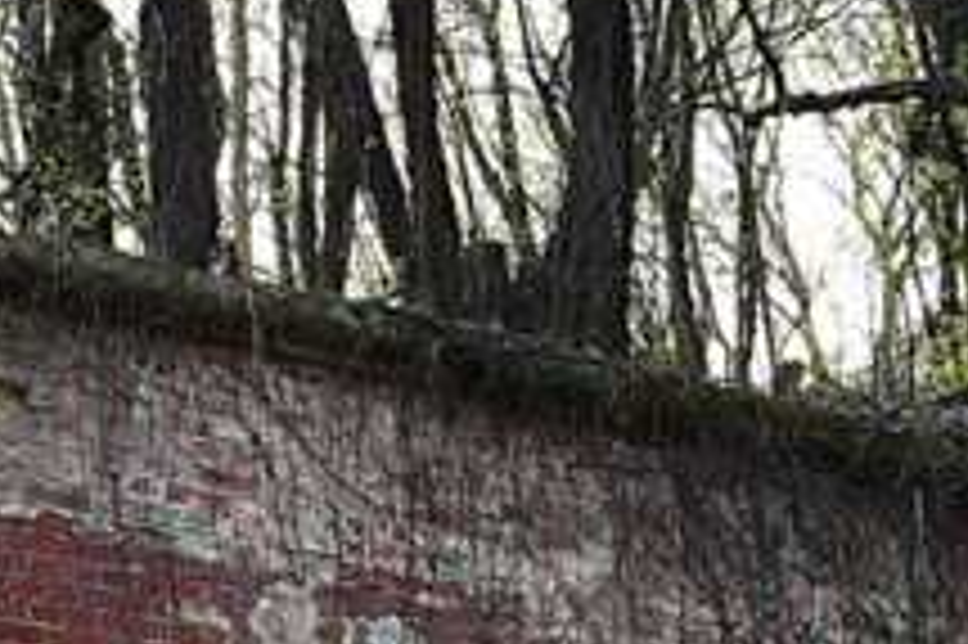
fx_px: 3600
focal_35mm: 134
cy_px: 1063
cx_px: 36
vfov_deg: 9.8
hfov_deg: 15.1
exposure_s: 1/50
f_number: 7.1
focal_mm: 24
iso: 400
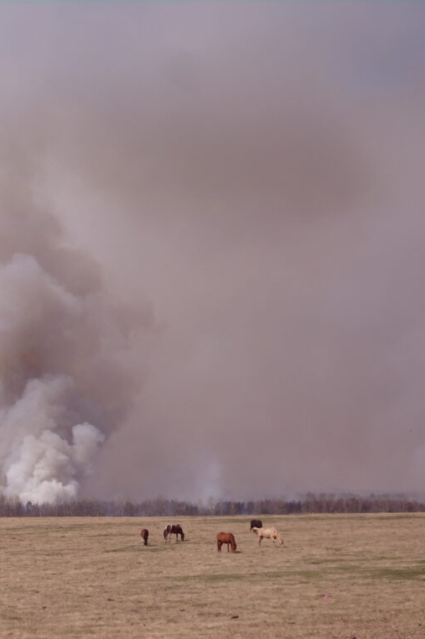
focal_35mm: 84
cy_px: 322
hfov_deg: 15.9
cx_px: -3
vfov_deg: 24.2
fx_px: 1488
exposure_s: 1/1000
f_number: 4.5
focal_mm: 10.23
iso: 80
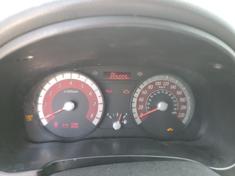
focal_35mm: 26
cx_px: 118
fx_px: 177
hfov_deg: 67.3
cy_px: 88
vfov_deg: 53.1
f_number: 1.5
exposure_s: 1/120
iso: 78
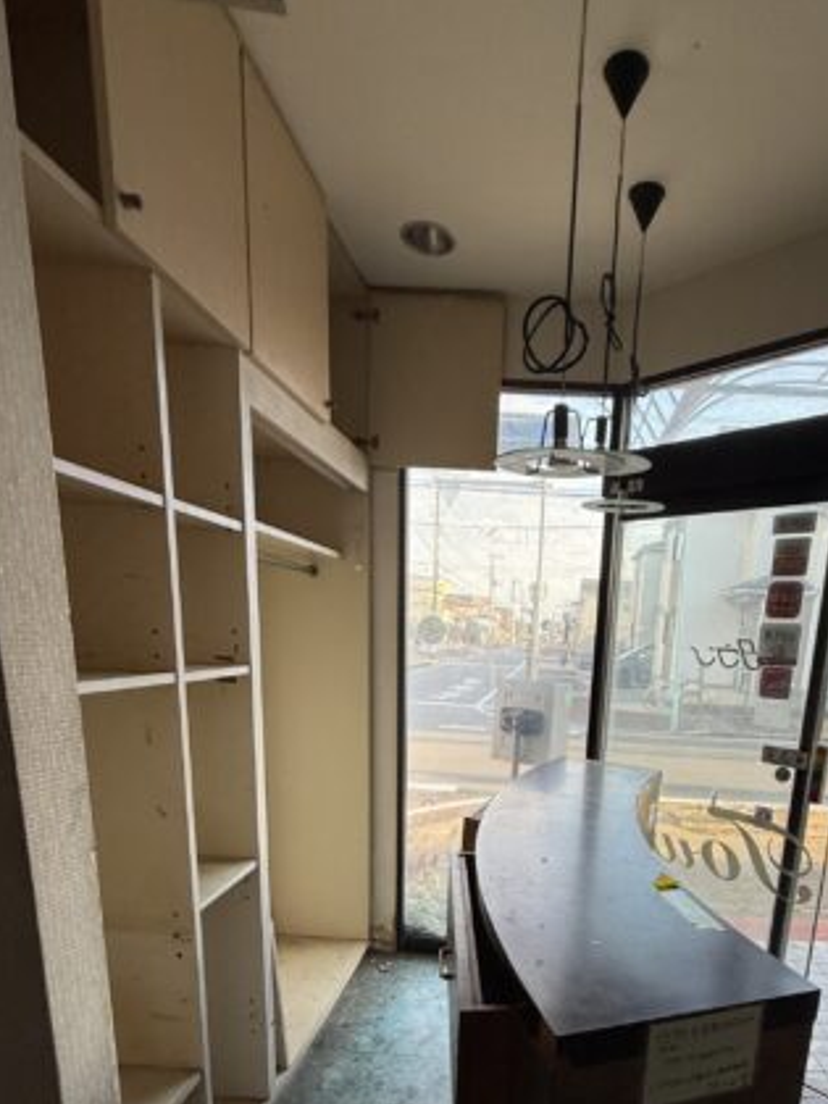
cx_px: 526
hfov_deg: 64.9
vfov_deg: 77.6
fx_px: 638
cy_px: 781
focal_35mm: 20
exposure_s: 1/99
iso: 40
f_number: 2.2
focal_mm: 2.22
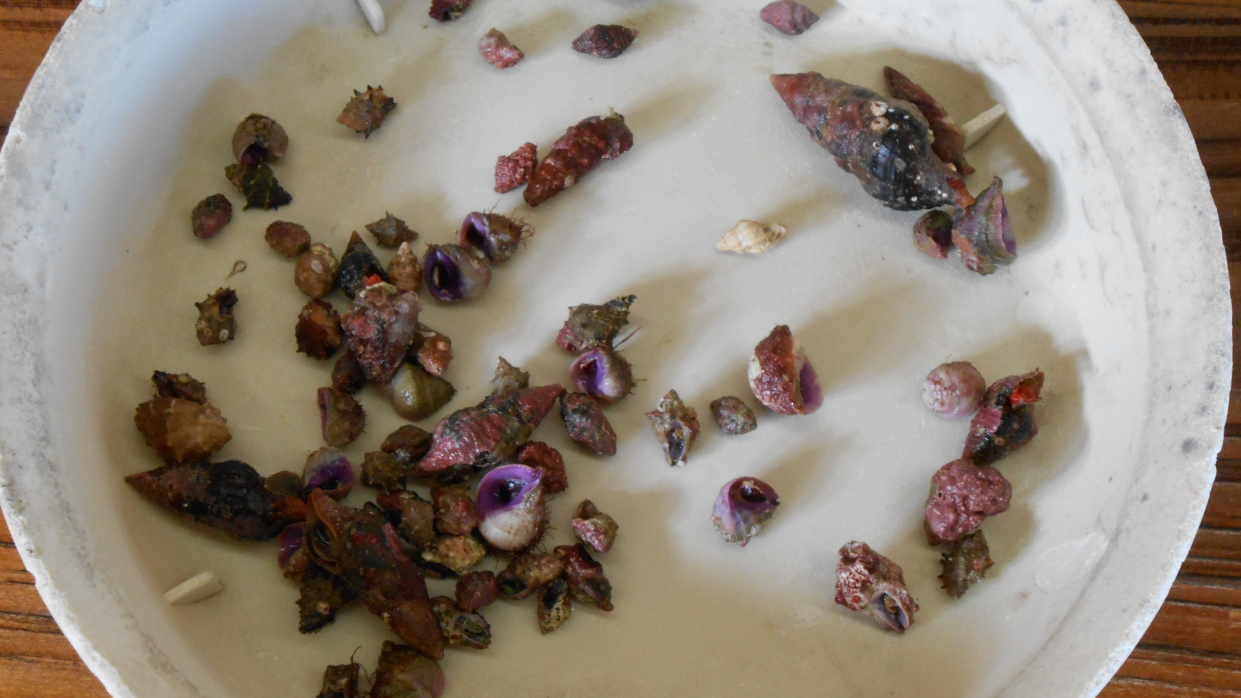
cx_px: 618
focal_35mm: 69
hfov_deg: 30.6
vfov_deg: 17.5
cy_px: 422
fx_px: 2270
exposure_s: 1/25
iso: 400
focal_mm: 11.3
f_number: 5.6
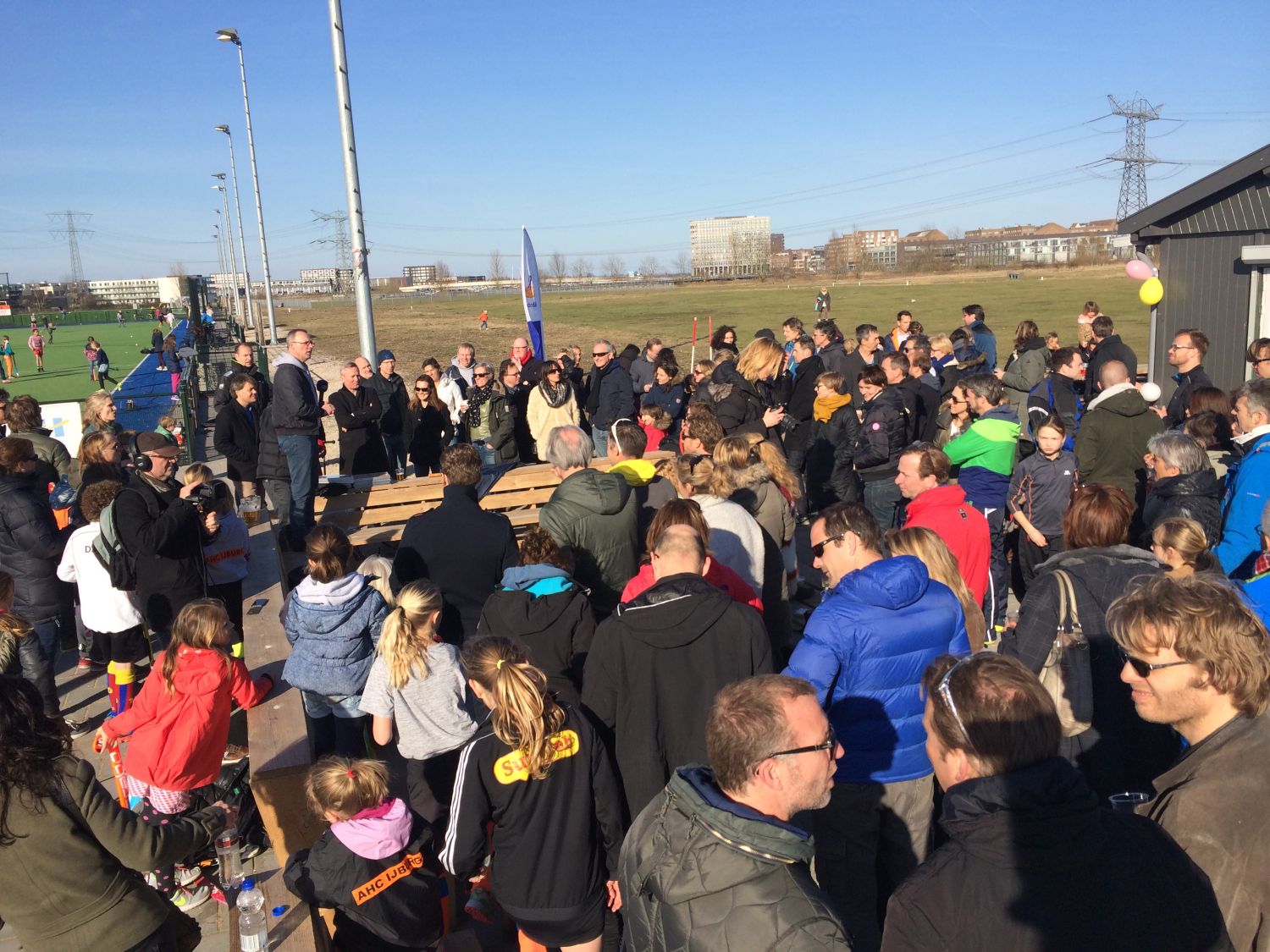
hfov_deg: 60.0
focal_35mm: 30
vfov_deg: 46.8
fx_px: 1101
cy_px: 476
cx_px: 635
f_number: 2.2
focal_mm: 4.12
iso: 40
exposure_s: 1/2053
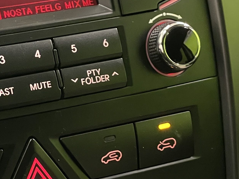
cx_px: 2
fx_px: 1160
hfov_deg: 11.6
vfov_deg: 8.8
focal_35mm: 168
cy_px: 147
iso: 640
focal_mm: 6
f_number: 2
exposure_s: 1/33
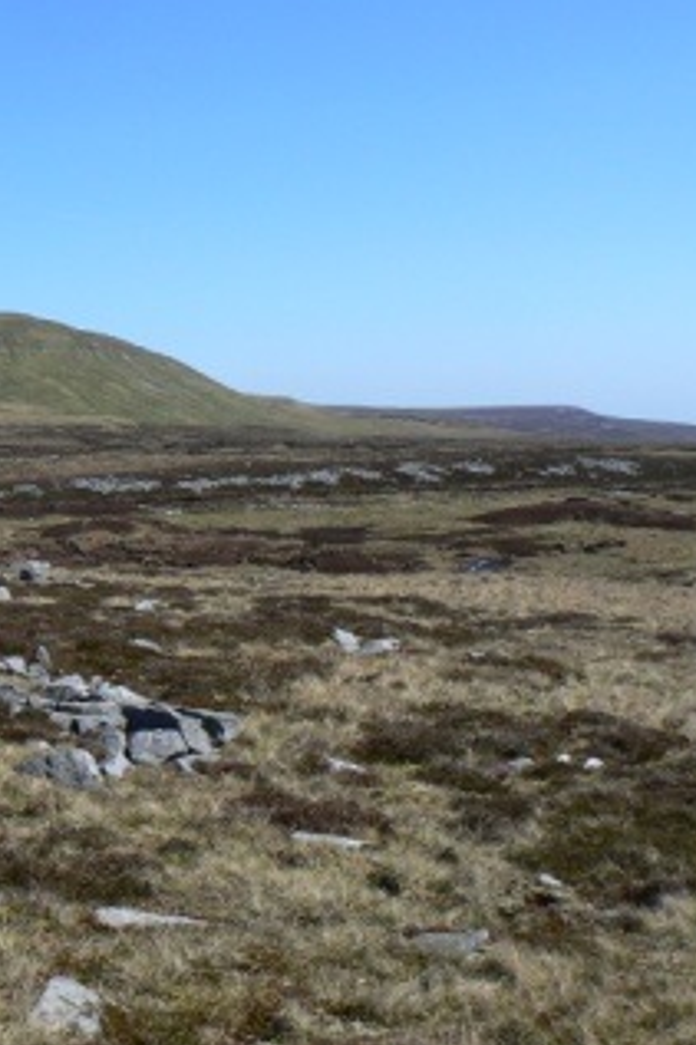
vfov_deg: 38.9
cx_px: 20
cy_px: 524
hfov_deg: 25.3
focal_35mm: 51
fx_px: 1481
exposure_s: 1/500
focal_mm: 6
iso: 80
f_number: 6.3
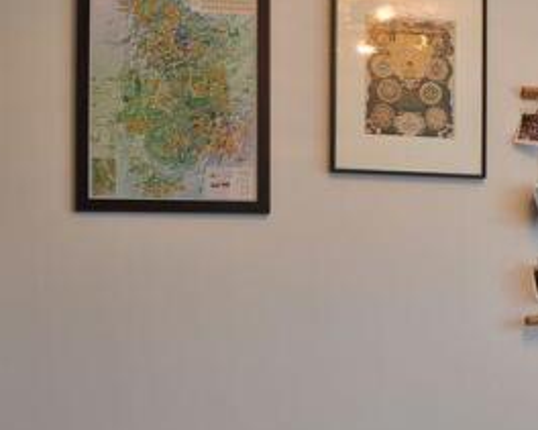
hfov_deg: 29.5
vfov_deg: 23.9
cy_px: 329
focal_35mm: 63
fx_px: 1003
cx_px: 406
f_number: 13
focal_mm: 18
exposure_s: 1/3
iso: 100
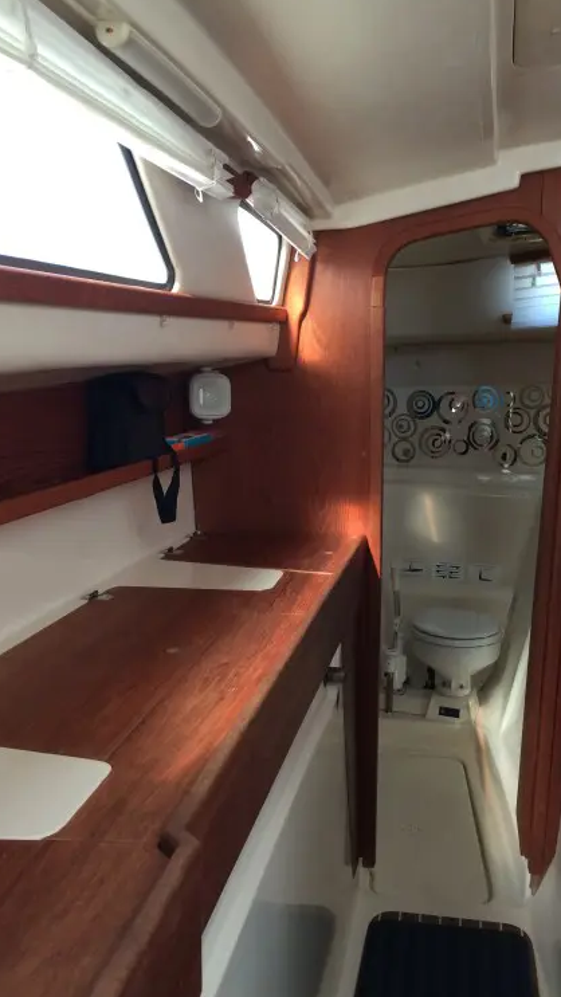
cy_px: 498
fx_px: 899
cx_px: 350
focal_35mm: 34
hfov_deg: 34.5
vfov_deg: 58.0
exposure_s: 1/40
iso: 40
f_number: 2.2
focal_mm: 4.15
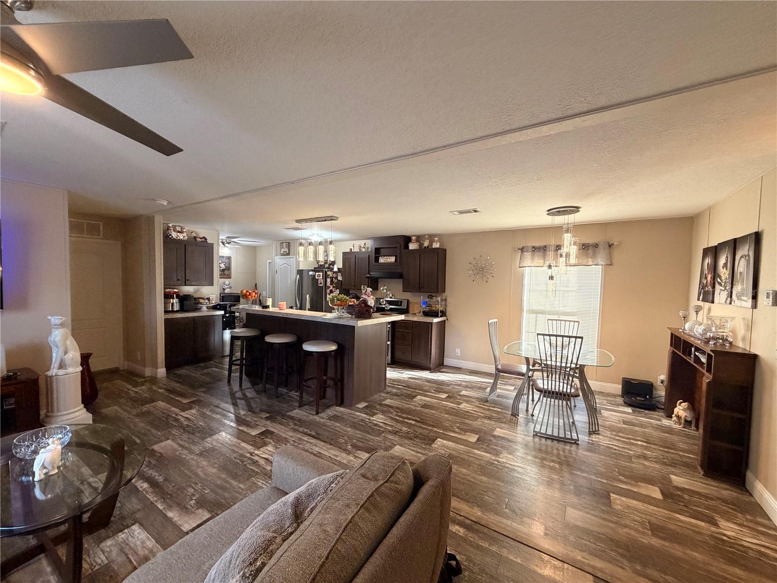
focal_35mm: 14
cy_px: 292
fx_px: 314
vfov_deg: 85.7
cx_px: 388
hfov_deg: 102.1
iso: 400
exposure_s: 1/60
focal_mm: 2.22
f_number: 2.2
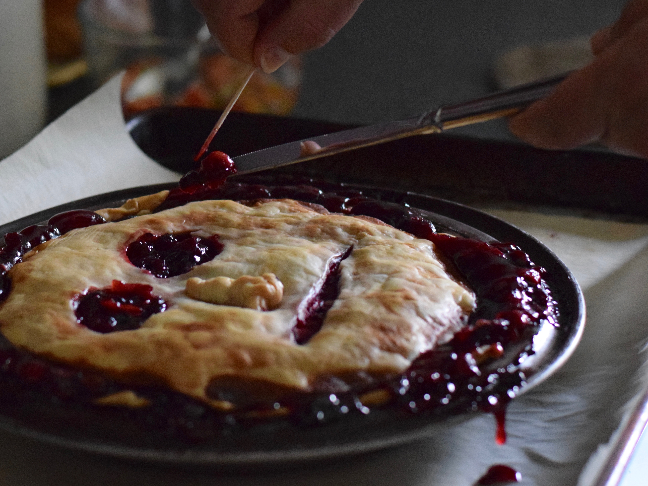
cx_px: 210
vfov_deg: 13.3
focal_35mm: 111
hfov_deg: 17.7
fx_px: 2078
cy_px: 194
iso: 4500
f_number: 1.8
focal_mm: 50
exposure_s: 1/60
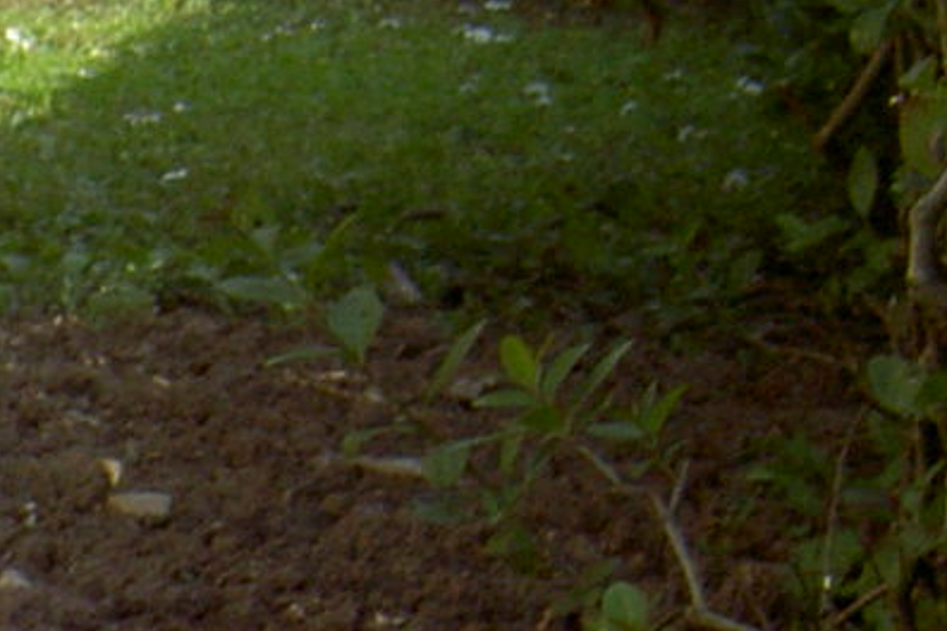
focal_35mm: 412
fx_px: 10837
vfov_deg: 3.3
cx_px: -995
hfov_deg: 4.9
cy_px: 1405
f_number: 6.1
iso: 50
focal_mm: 14.2
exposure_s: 1/160
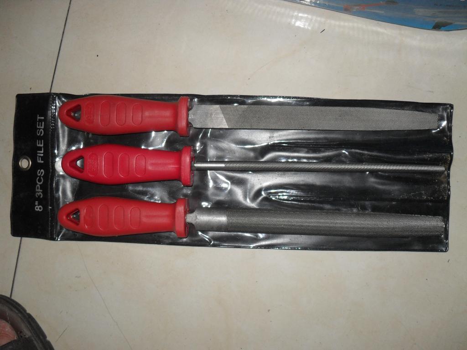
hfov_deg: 52.6
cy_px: 175
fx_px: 472
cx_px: 234
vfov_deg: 40.7
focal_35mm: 35
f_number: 8.9
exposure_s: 1/45
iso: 100
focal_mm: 6.2
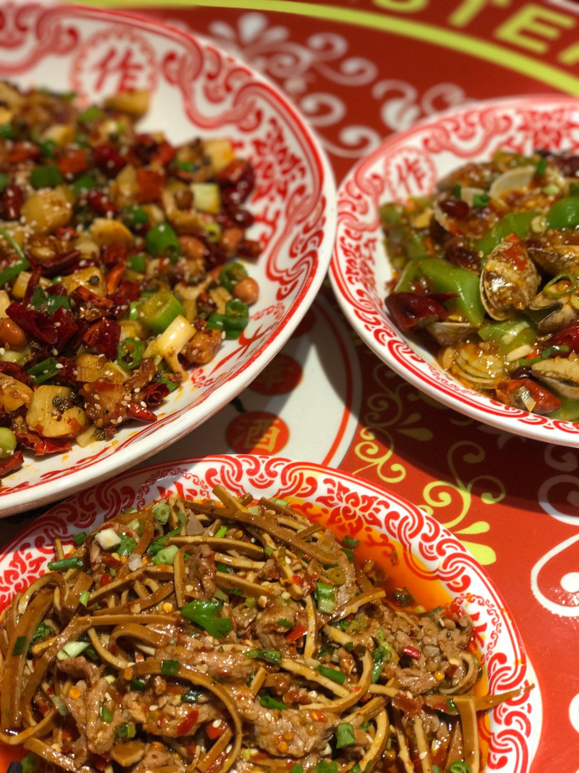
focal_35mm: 57
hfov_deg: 25.7
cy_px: 386
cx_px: 290
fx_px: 1271
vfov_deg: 33.8
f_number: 2.8
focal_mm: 6.6
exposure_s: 1/50
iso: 80
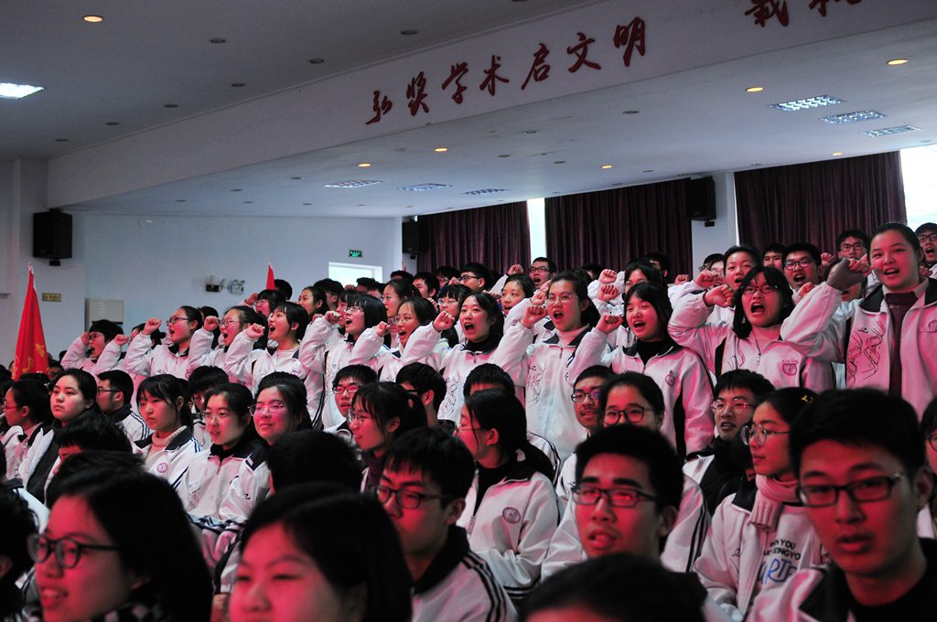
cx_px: 468
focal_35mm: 36
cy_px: 311
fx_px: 936
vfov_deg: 36.8
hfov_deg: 53.2
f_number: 2.8
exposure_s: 1/80
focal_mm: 24
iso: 320
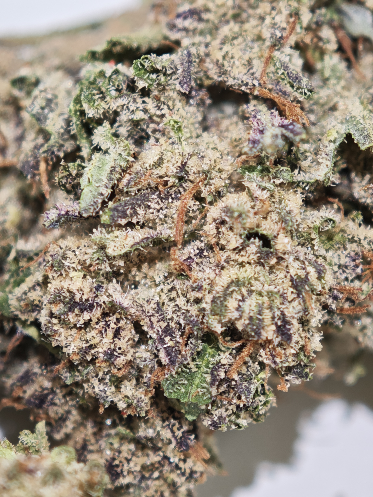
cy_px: 248
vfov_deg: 14.1
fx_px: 2011
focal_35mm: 140
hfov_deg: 10.6
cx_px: 186
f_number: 1.8
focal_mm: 11.5
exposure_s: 1/255
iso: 50
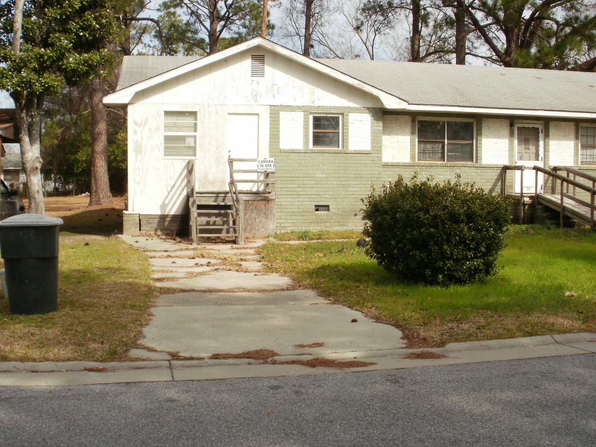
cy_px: 224
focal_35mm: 44
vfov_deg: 32.9
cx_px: 298
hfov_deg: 42.9
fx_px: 758
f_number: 6.3
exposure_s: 1/320
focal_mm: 7.7
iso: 100
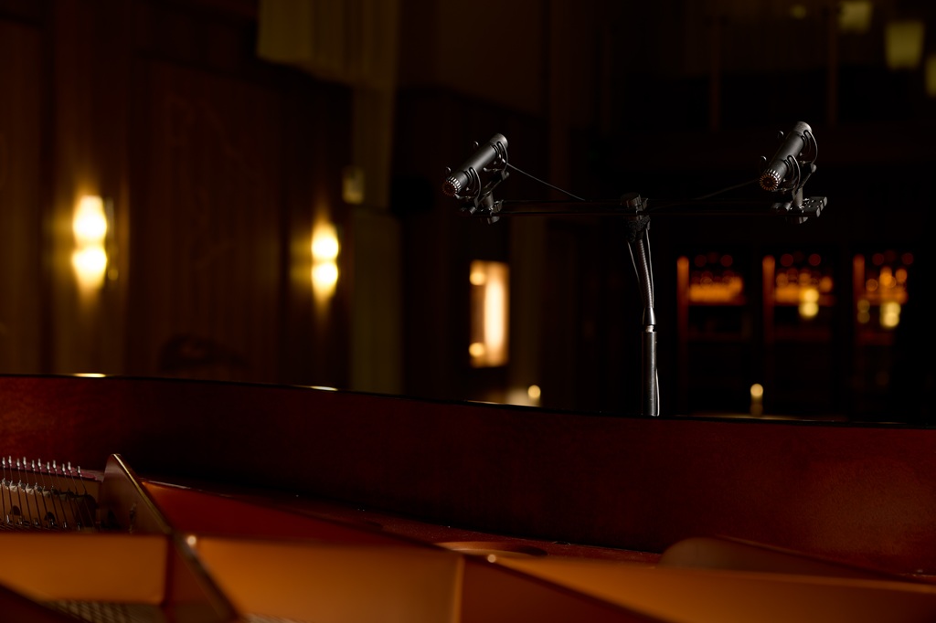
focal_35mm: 60
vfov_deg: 22.6
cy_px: 312
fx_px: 1559
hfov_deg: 33.4
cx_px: 468
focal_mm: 60
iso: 100
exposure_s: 1/3.23
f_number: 4
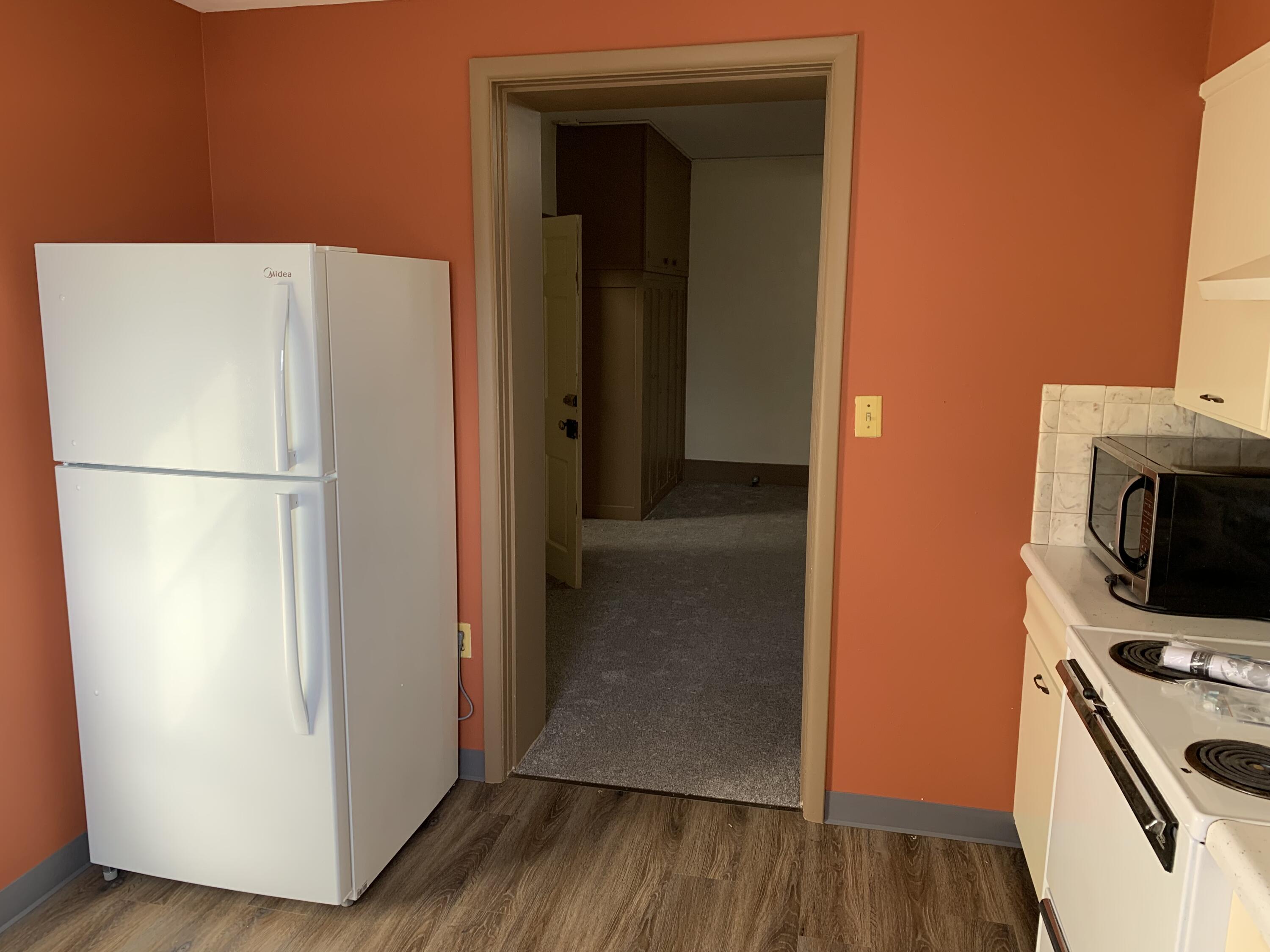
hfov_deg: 67.3
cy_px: 476
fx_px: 954
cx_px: 635
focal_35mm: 26
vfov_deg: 53.1
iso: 64
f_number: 1.8
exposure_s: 1/122
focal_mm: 4.25
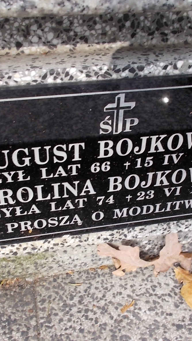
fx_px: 344
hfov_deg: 31.2
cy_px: 170
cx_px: 83
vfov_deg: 52.8
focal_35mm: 38
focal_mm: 4.6
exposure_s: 1/125
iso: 80
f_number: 3.2
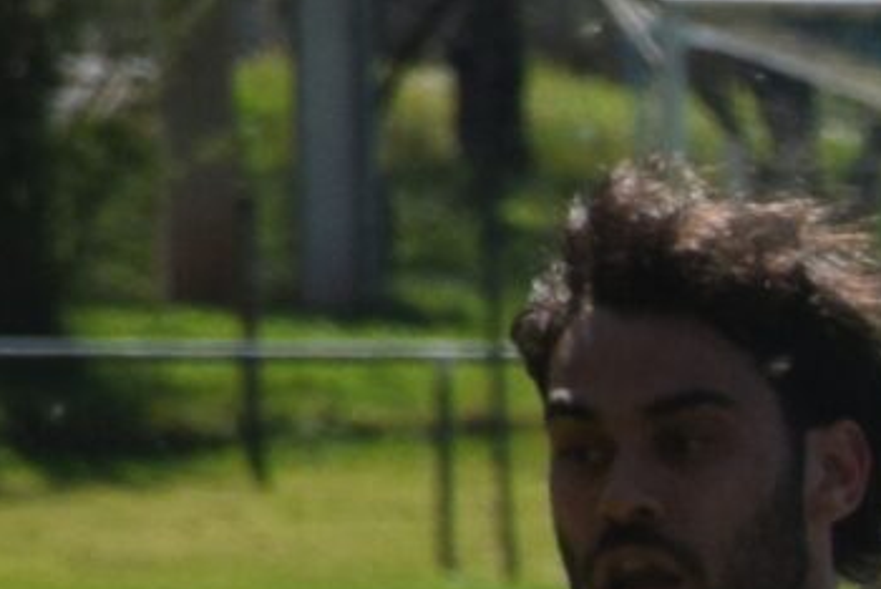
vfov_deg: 1.2
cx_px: 3131
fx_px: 28182
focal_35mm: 1151
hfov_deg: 1.8
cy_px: 1441
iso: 400
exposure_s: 1/1250
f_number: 5.6
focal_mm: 105
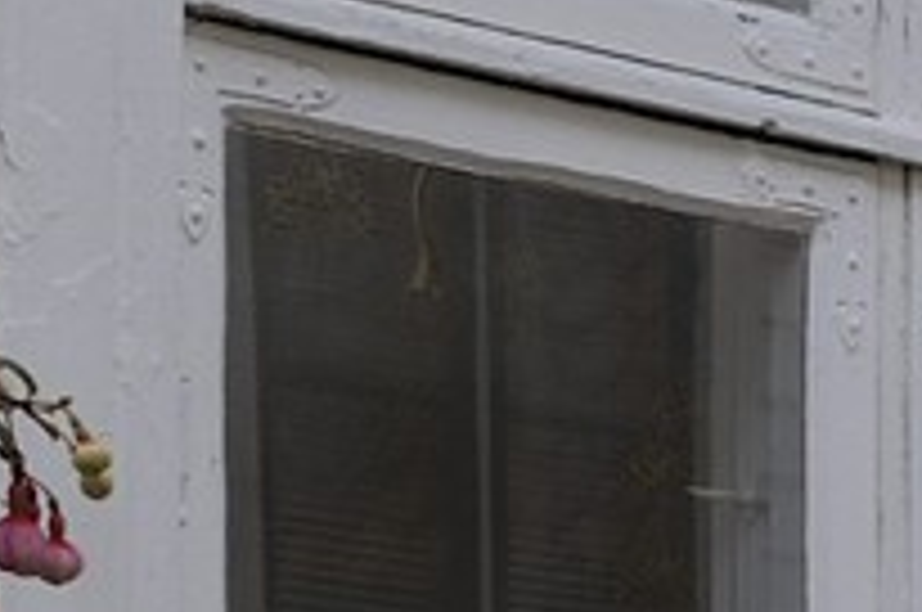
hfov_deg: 7.4
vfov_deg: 6.2
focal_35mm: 219
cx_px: 3387
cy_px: 1012
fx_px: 5600
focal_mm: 28
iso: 200
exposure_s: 1/125
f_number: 16
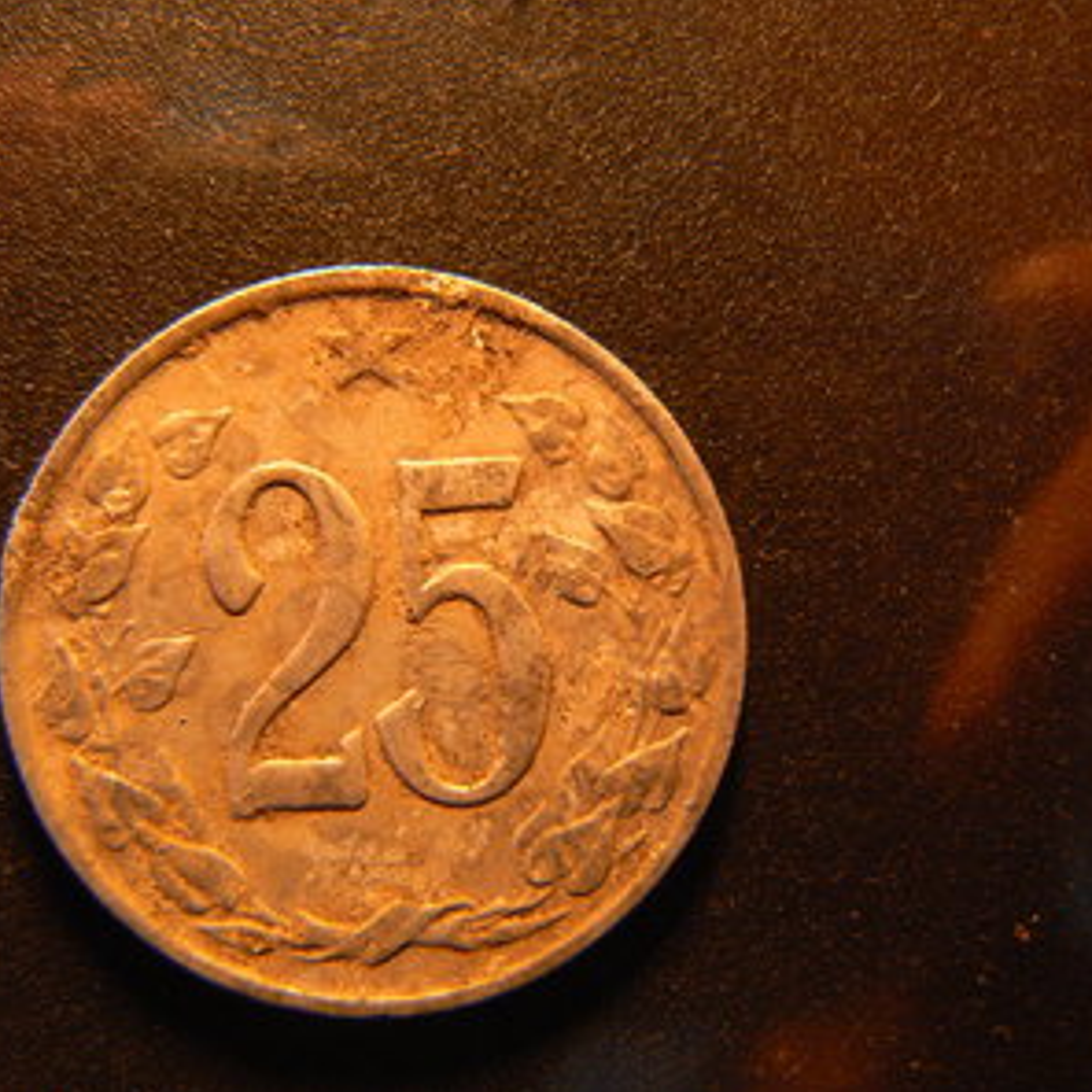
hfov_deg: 38.9
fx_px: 1535
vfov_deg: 39.2
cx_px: 395
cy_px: 546
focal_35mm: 43
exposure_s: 1/30
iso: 160
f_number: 2.8
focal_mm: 6
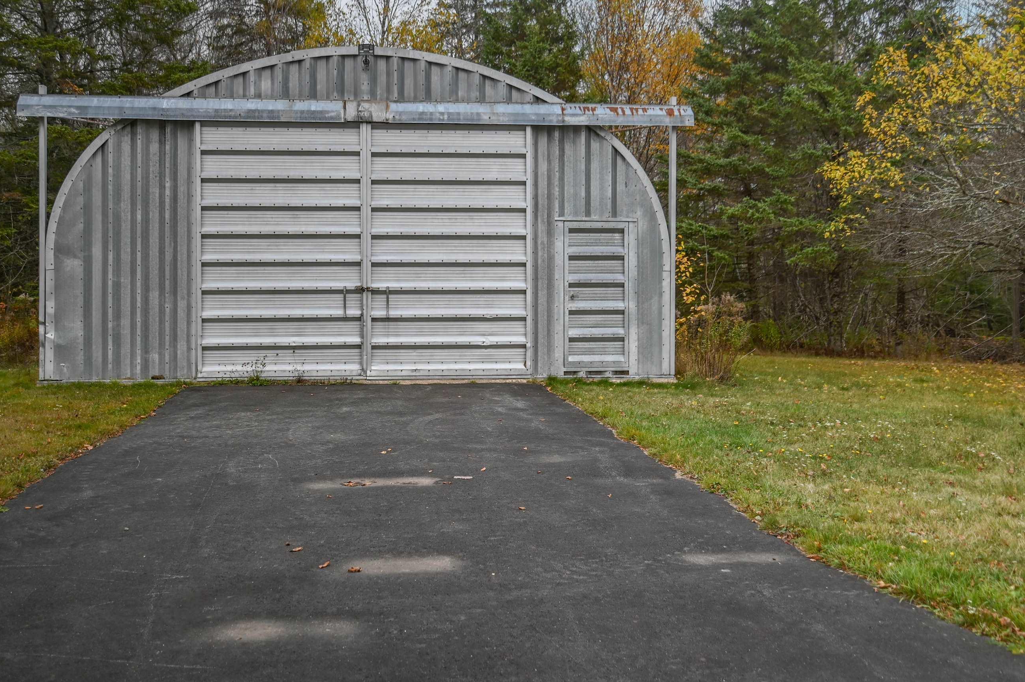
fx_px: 1081
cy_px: 297
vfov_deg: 34.9
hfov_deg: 50.5
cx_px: 430
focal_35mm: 38
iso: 200
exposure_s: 1/250
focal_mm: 32
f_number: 4.5
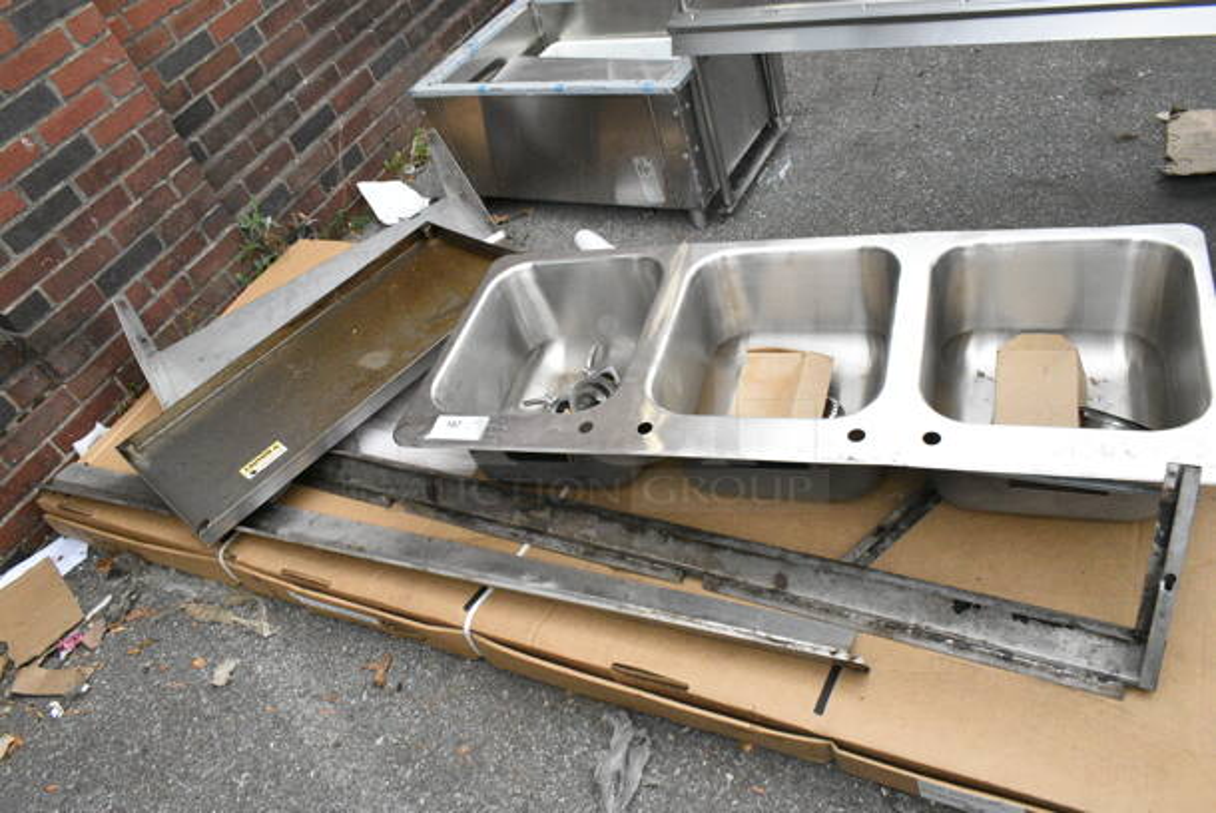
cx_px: 608
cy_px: 406
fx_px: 913
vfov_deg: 48.0
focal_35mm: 27
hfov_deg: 67.3
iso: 6400
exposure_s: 1/640
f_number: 13
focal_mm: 18
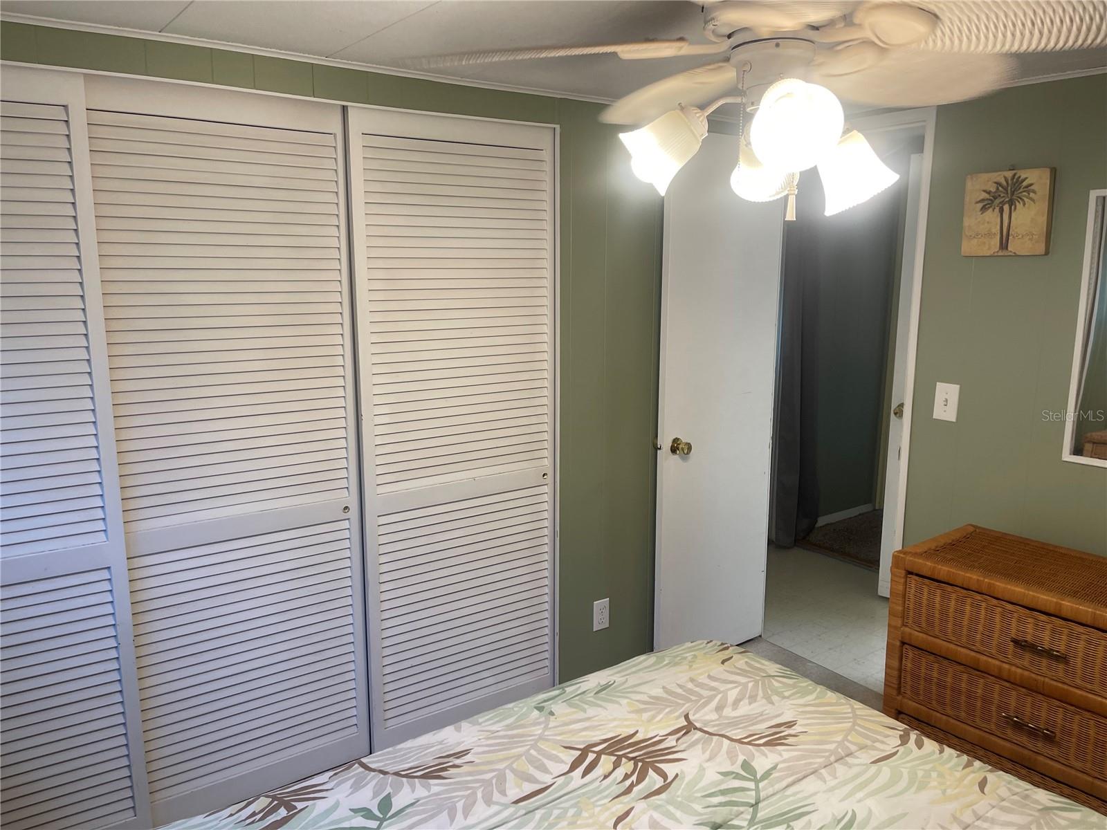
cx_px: 554
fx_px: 799
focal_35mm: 25
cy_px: 415
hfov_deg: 69.4
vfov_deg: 54.9
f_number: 1.6
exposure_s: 1/120
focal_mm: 5.1
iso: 100
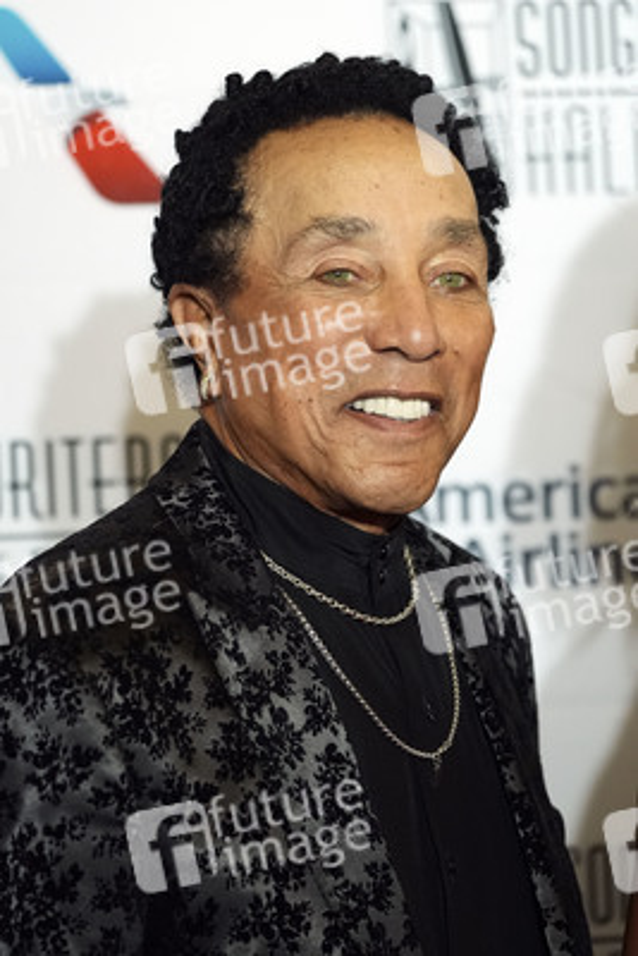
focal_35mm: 198
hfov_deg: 6.9
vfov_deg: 10.4
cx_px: 319
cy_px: 478
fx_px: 5259
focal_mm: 198
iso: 10000
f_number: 5.6
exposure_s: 1/400
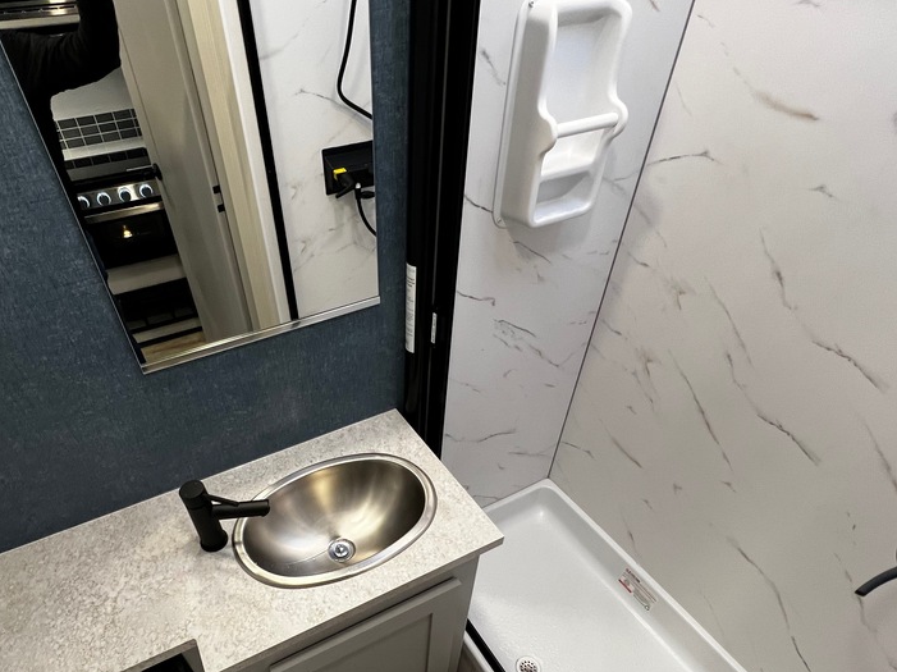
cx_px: 366
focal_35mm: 19
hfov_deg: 83.8
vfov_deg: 66.3
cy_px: 461
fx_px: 492
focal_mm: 1.57
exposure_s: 1/99
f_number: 1.8
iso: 200
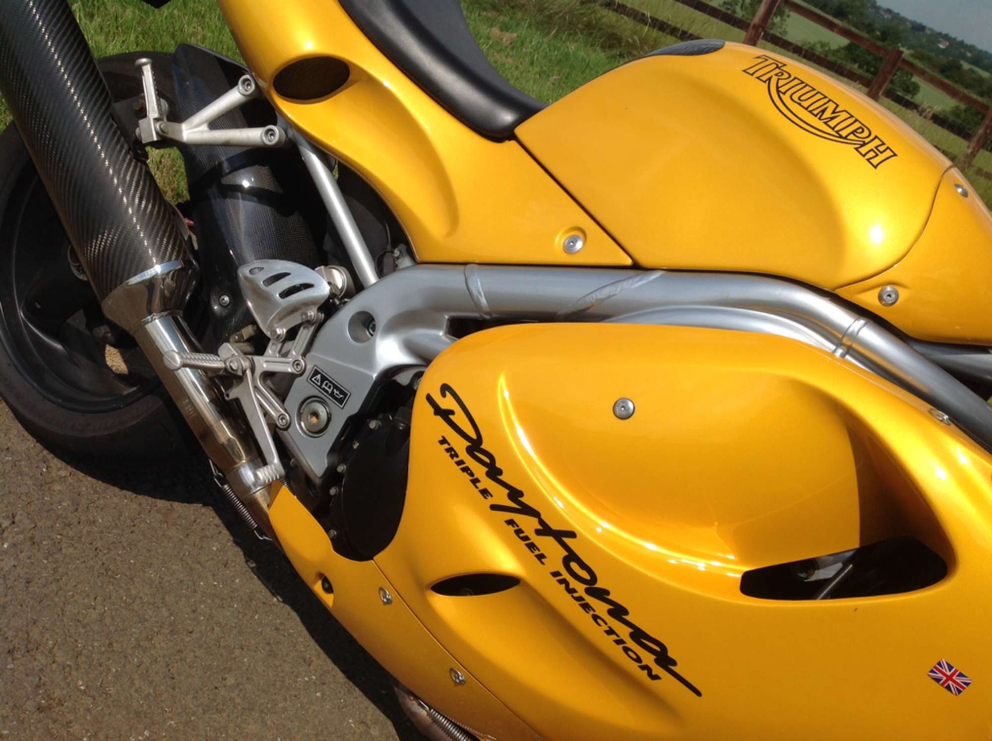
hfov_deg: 52.7
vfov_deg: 40.6
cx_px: 496
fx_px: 1001
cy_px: 370
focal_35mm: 35
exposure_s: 1/3788
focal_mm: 4.28
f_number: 2.4
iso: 64
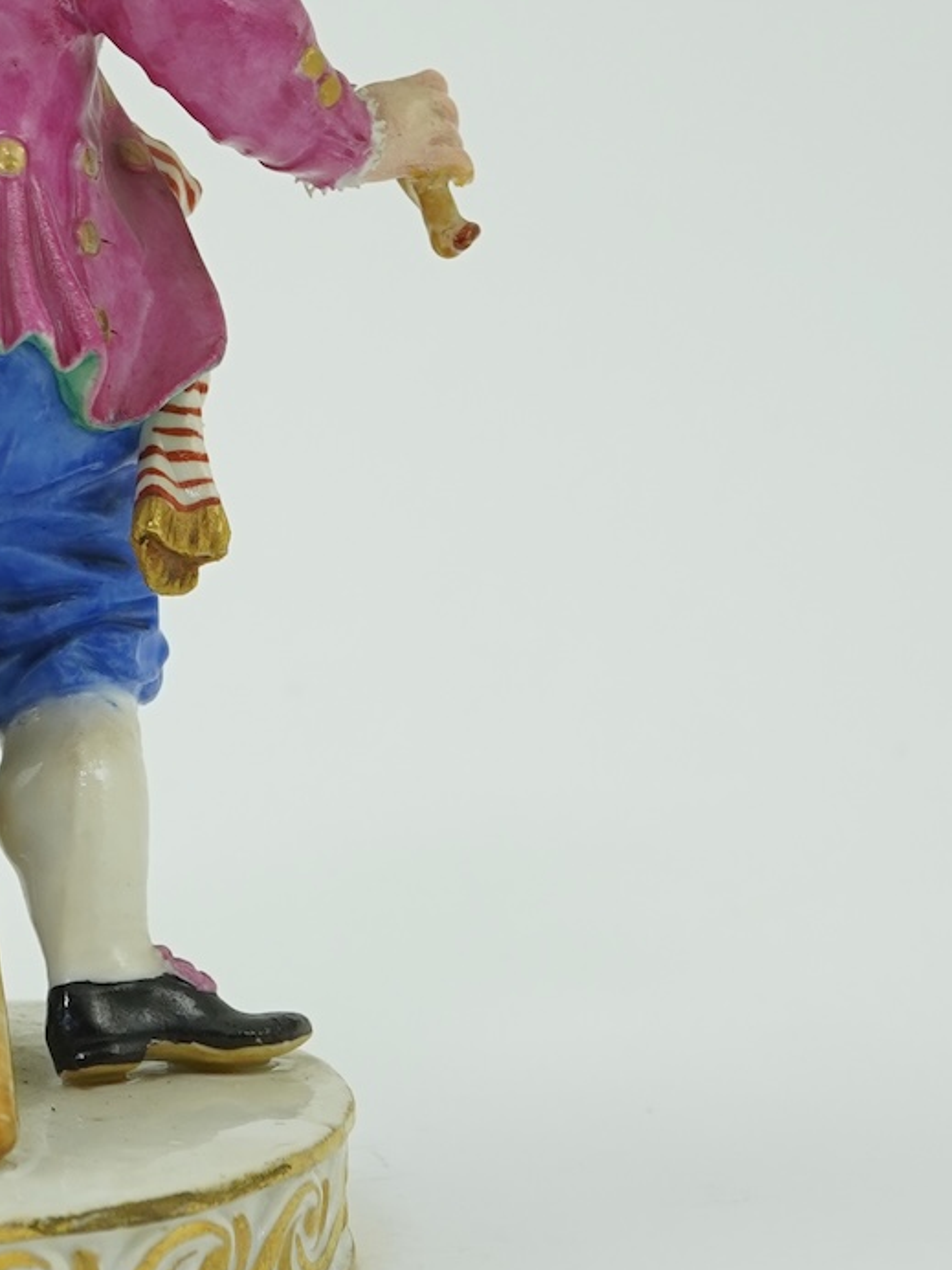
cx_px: 29
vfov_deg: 15.8
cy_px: 130
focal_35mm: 123
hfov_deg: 11.9
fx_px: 4510
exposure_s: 1/50
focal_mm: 30
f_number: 11
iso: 500
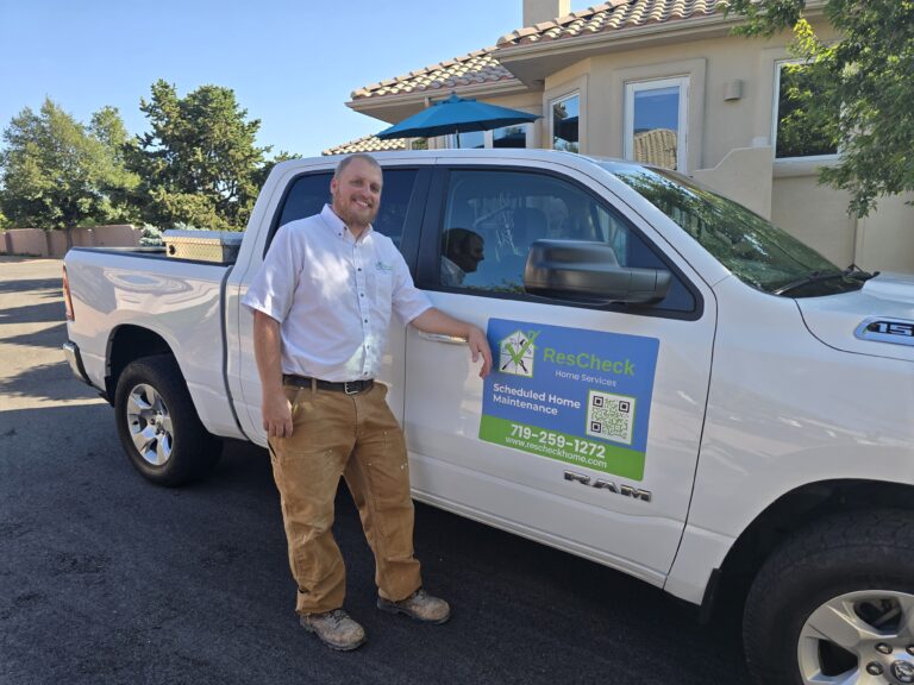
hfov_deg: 73.9
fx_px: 607
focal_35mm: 23
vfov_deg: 58.9
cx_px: 457
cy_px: 342
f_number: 1.7
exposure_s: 1/252
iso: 12
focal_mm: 6.3
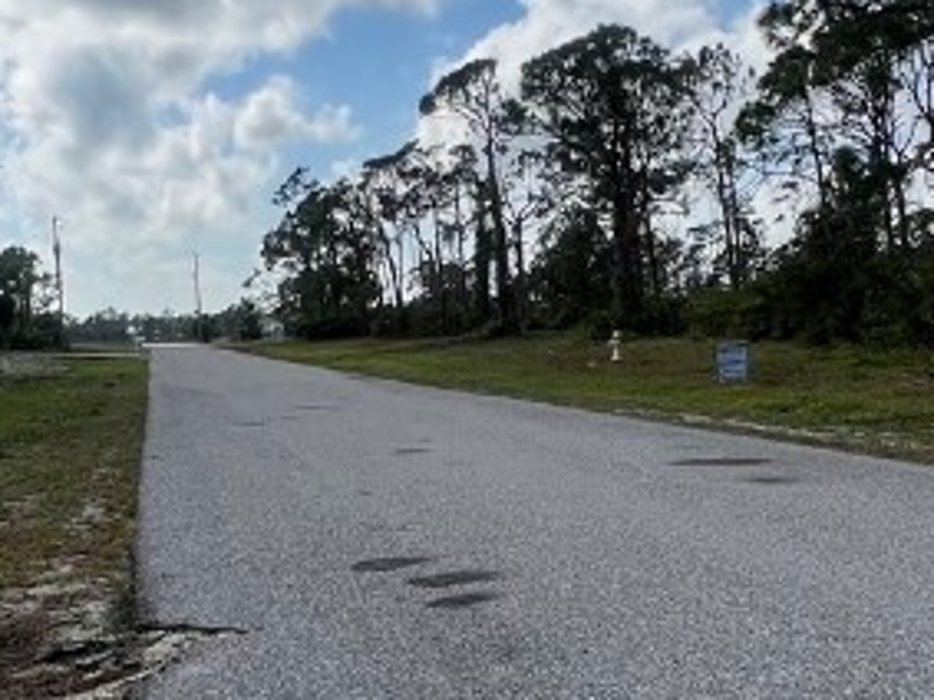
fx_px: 1268
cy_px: 310
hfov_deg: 40.2
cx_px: 363
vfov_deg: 30.8
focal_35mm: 47
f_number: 1.8
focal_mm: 1.57
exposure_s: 1/4219
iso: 32
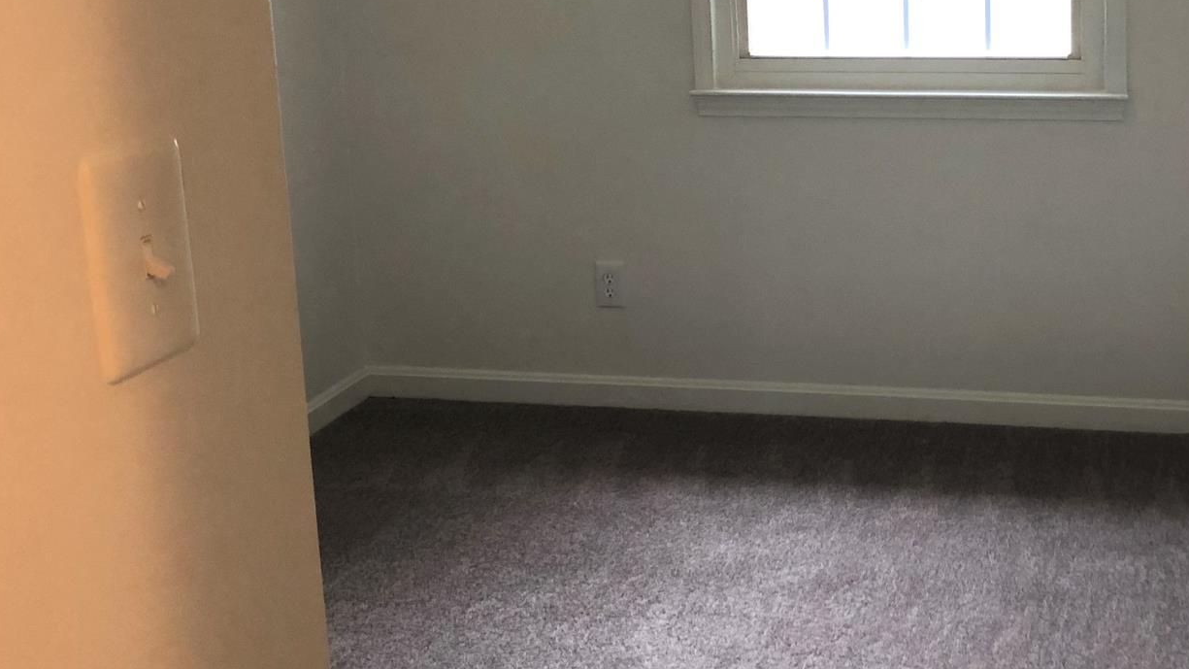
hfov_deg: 39.5
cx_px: 891
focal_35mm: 51
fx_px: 1608
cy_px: 157
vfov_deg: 23.2
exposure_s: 1/15
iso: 50
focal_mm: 3.99
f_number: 1.8
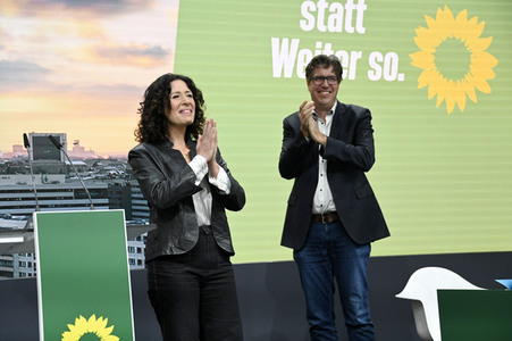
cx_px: 256
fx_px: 1108
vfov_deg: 17.5
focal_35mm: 78
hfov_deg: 26.0
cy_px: 170
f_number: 5
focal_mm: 78
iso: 4000
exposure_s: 1/800
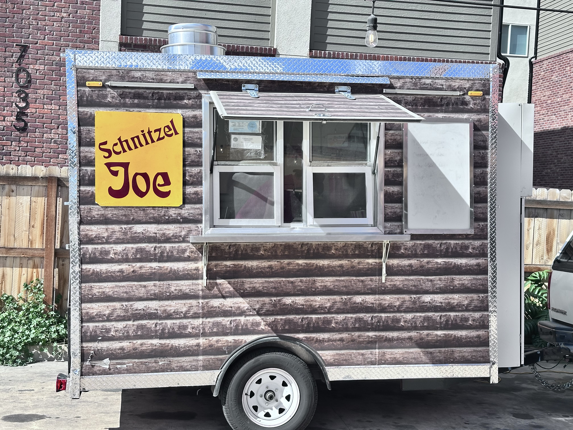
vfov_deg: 30.3
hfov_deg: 39.7
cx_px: 286
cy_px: 215
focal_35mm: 48
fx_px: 795
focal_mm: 6.86
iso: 64
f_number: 1.78
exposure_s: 1/2532
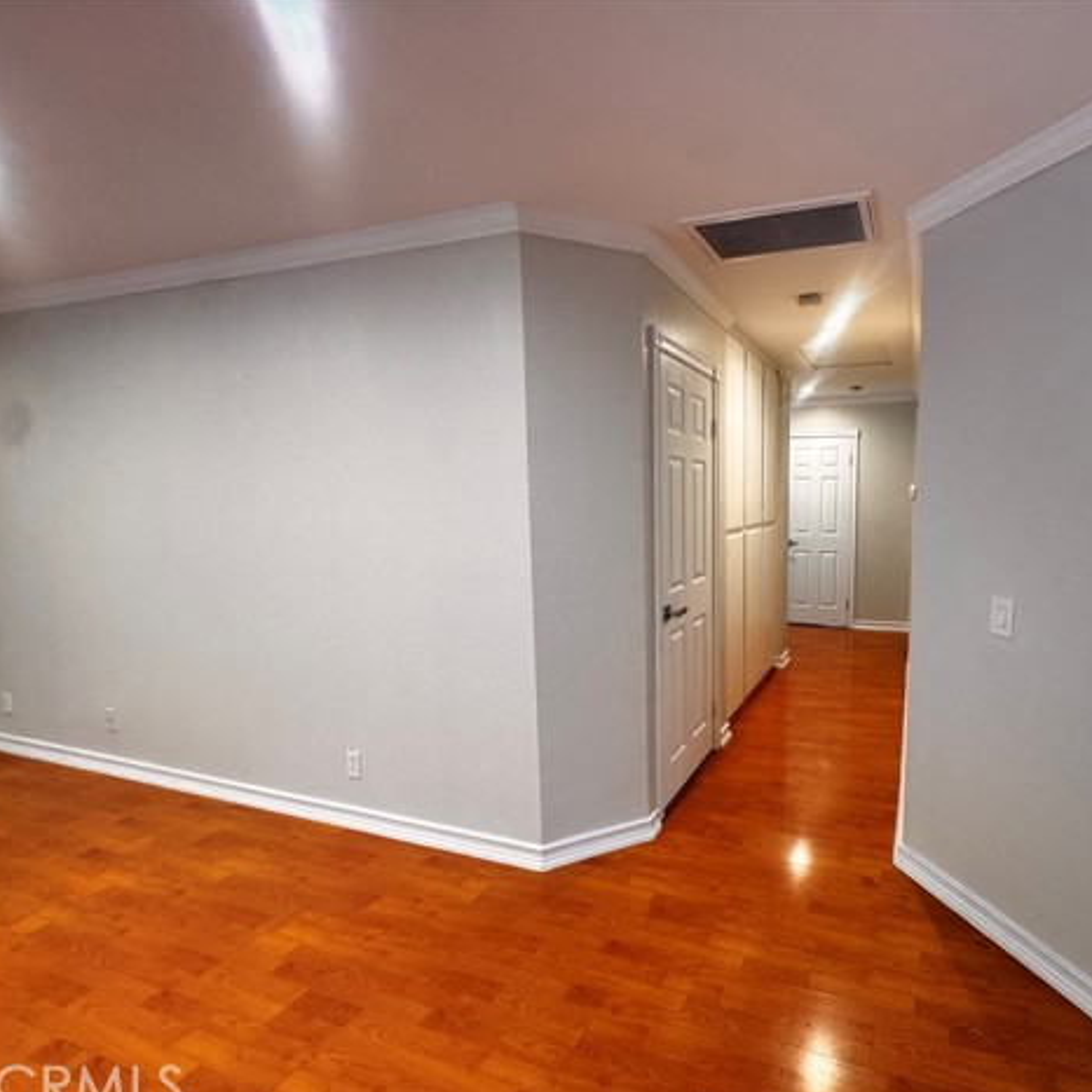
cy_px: 558
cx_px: 724
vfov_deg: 84.0
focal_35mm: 17
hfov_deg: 81.3
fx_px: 607
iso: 250
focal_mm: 2.22
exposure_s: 1/60
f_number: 2.2
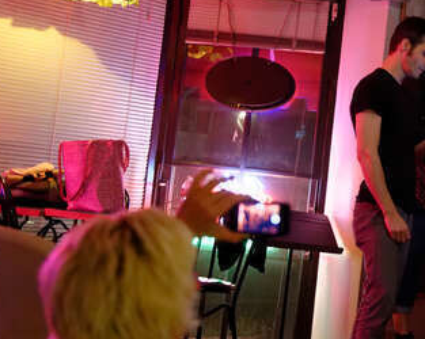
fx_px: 1207
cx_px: 534
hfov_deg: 18.7
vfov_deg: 16.0
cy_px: 105
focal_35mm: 96
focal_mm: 40
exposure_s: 1/60
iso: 6400
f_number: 2.8
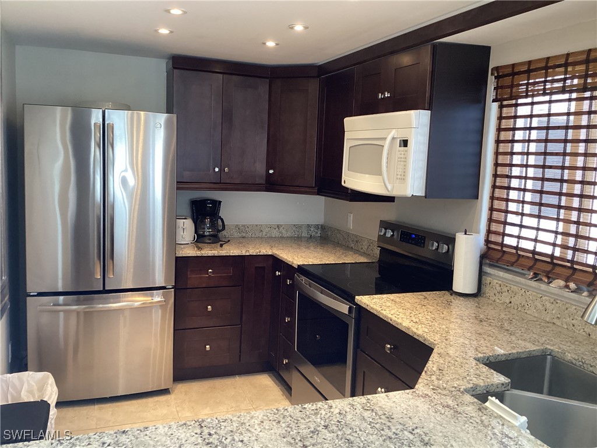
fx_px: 535
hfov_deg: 58.4
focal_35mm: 31
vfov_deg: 45.4
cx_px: 298
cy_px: 224
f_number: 2.4
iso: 250
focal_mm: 3.3
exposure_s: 1/60
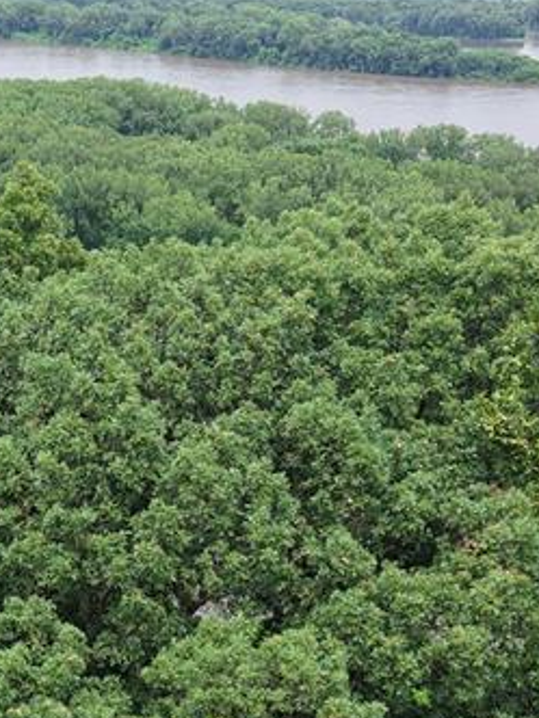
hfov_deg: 19.0
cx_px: -65
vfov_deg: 25.9
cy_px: 575
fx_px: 1536
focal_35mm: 74
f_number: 1.8
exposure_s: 1/2500
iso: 290
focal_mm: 8.67
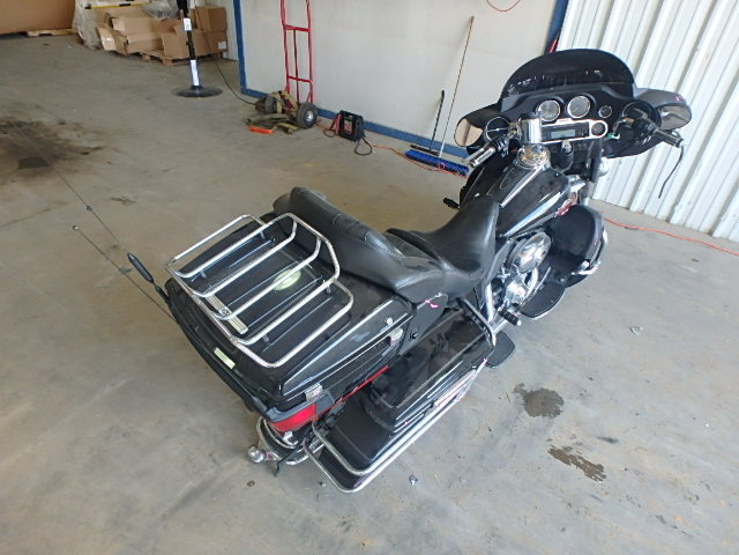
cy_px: 278
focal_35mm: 21
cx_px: 370
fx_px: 448
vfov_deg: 63.4
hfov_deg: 79.0
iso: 200
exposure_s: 1/60
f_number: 3.5
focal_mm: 3.7
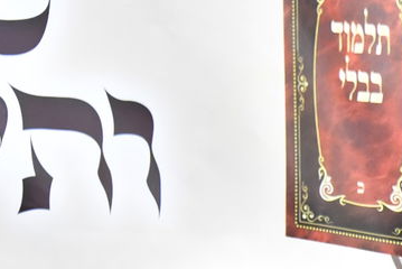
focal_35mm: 331
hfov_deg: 6.1
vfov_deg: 4.1
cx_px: 710
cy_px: 442
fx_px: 3699
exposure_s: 1/100
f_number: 5.6
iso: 3200
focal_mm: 85
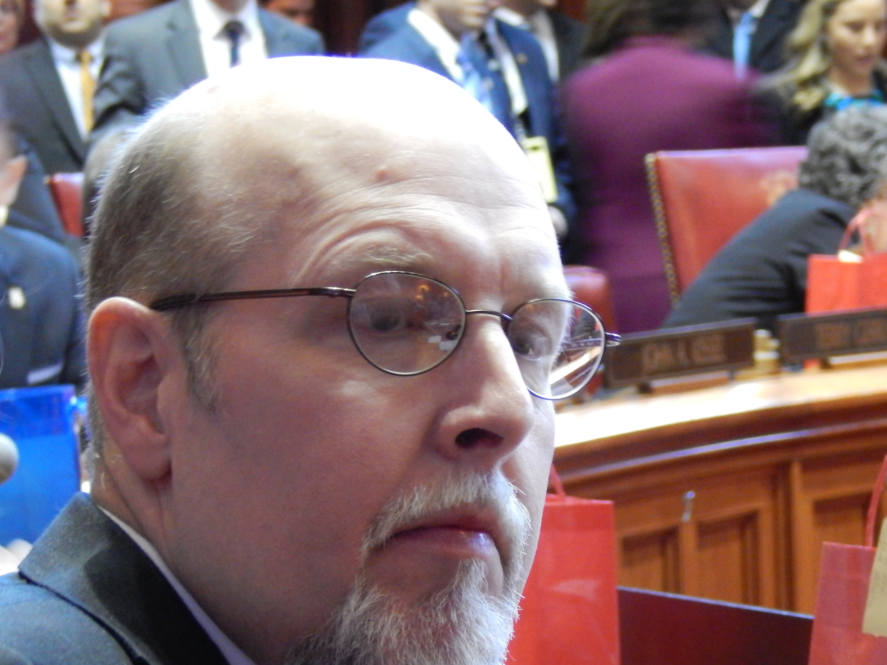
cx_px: 542
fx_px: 4920
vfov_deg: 7.7
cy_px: 438
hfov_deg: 10.3
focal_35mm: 192
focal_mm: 25.3
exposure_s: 1/6
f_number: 4.9
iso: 800
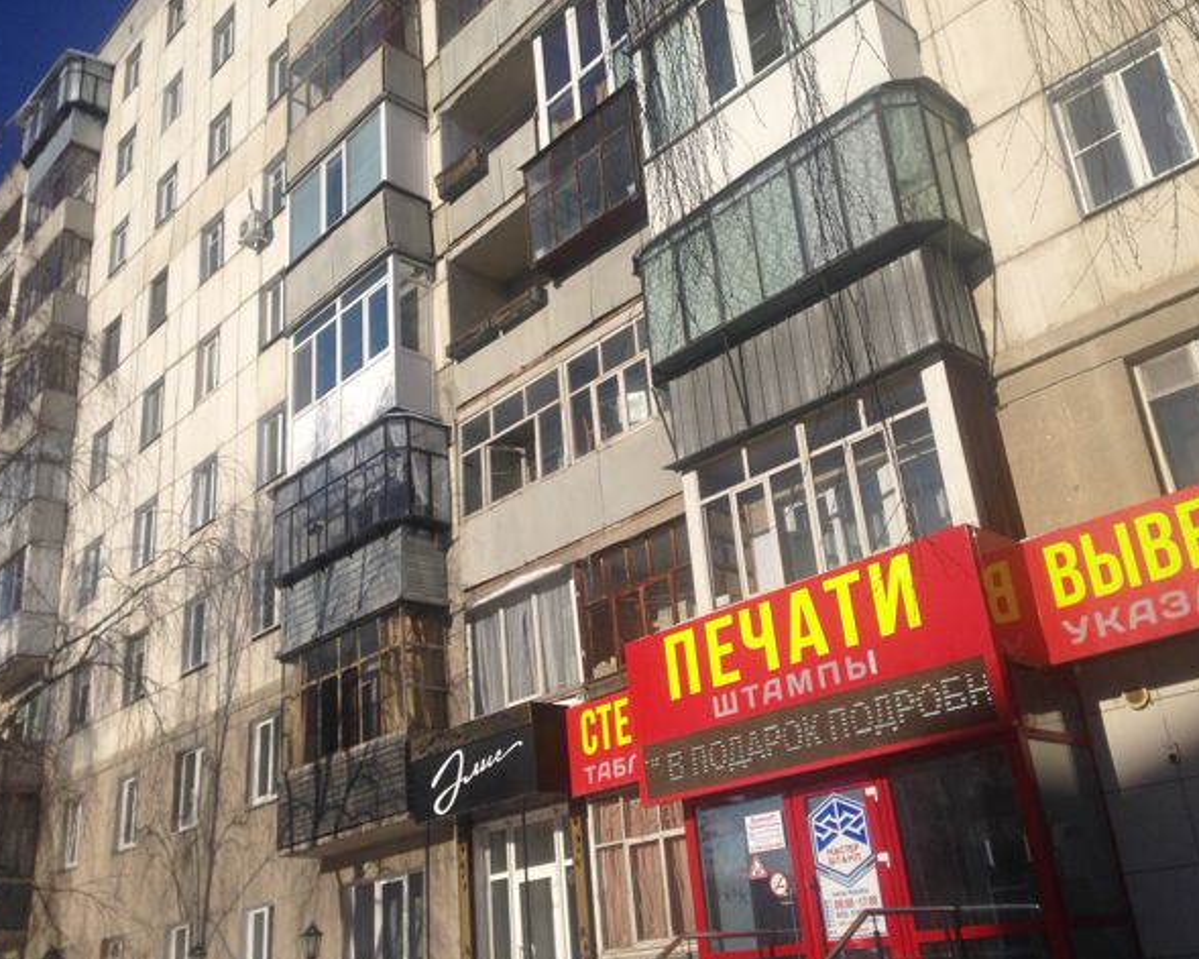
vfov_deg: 42.2
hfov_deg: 51.5
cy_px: 485
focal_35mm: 35
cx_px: 588
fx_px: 1242
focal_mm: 4.12
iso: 50
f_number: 2.4
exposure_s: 1/3390
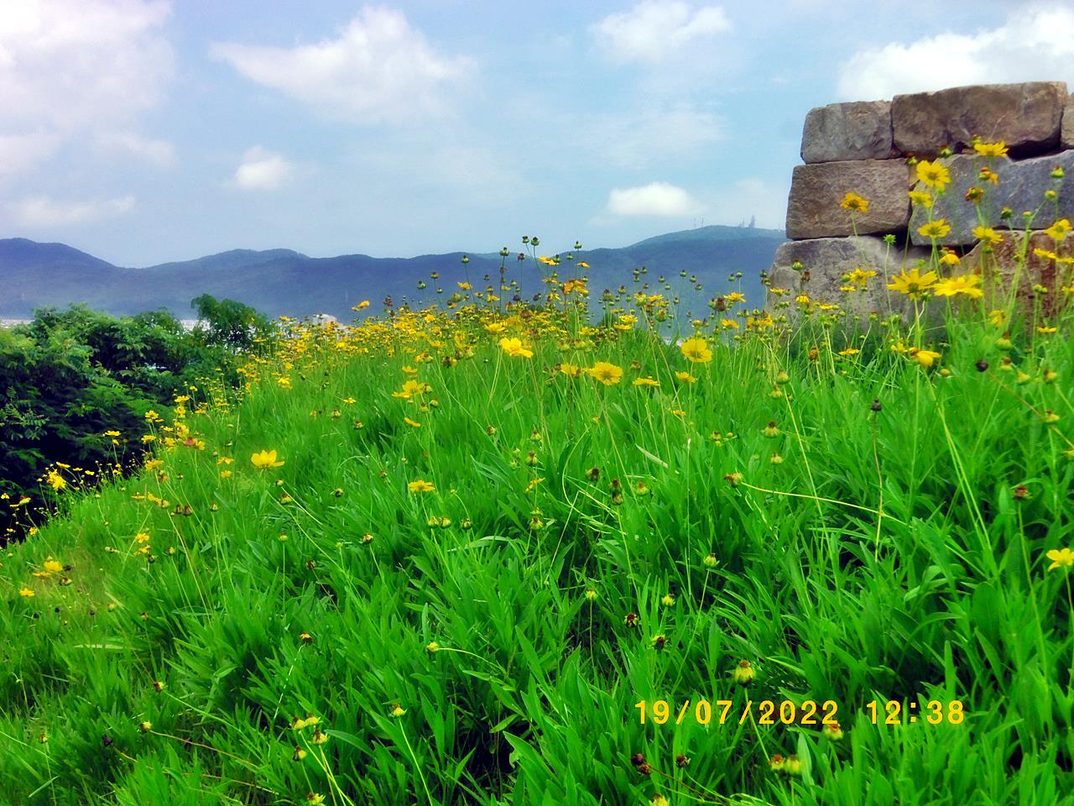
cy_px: 403
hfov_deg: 42.1
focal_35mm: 45
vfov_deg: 32.2
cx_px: 537
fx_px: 1396
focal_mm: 8.4
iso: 64
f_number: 12.6
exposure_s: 1/80
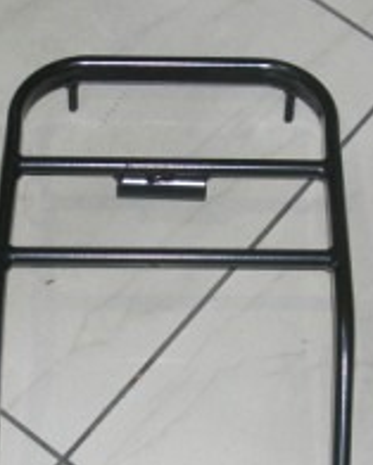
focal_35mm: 129
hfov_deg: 12.0
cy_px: 317
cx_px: 145
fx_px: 1779
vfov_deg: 14.9
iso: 50
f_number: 3.5
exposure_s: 1/60.1
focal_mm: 9.6
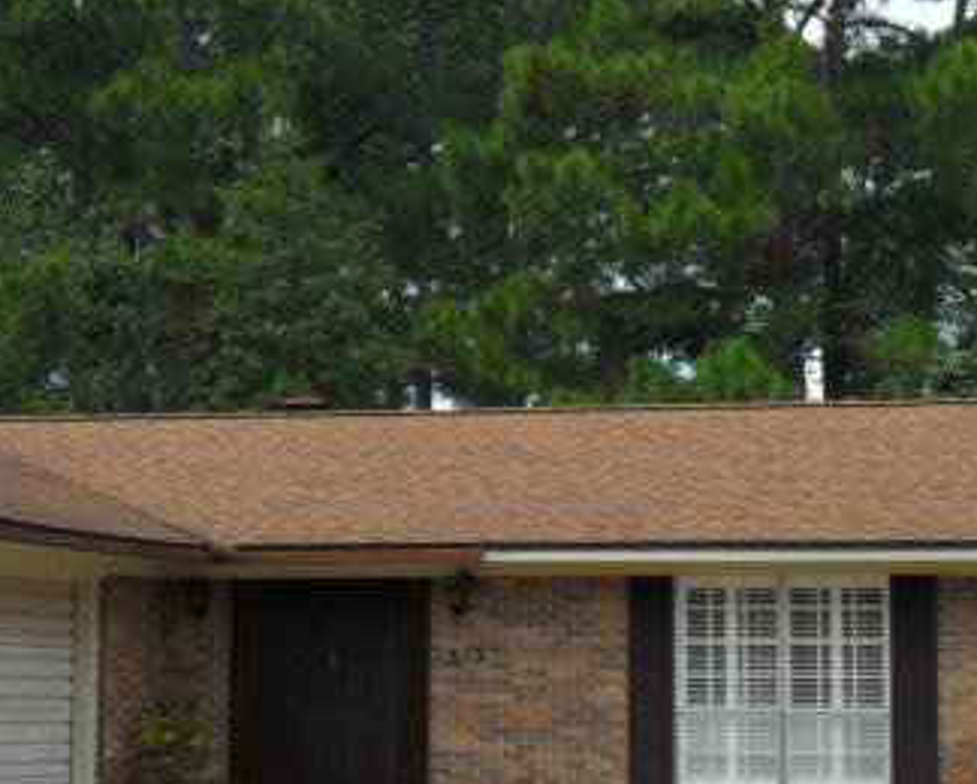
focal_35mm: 114
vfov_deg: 13.5
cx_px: 359
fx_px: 3300
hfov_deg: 16.8
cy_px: 311
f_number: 4
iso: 100
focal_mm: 6.6
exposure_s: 1/750
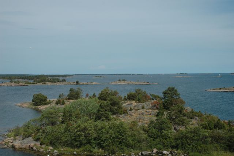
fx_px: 302
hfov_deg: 42.3
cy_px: 78
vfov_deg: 28.9
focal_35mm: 46
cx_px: 117
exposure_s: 1/800
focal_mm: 31
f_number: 14
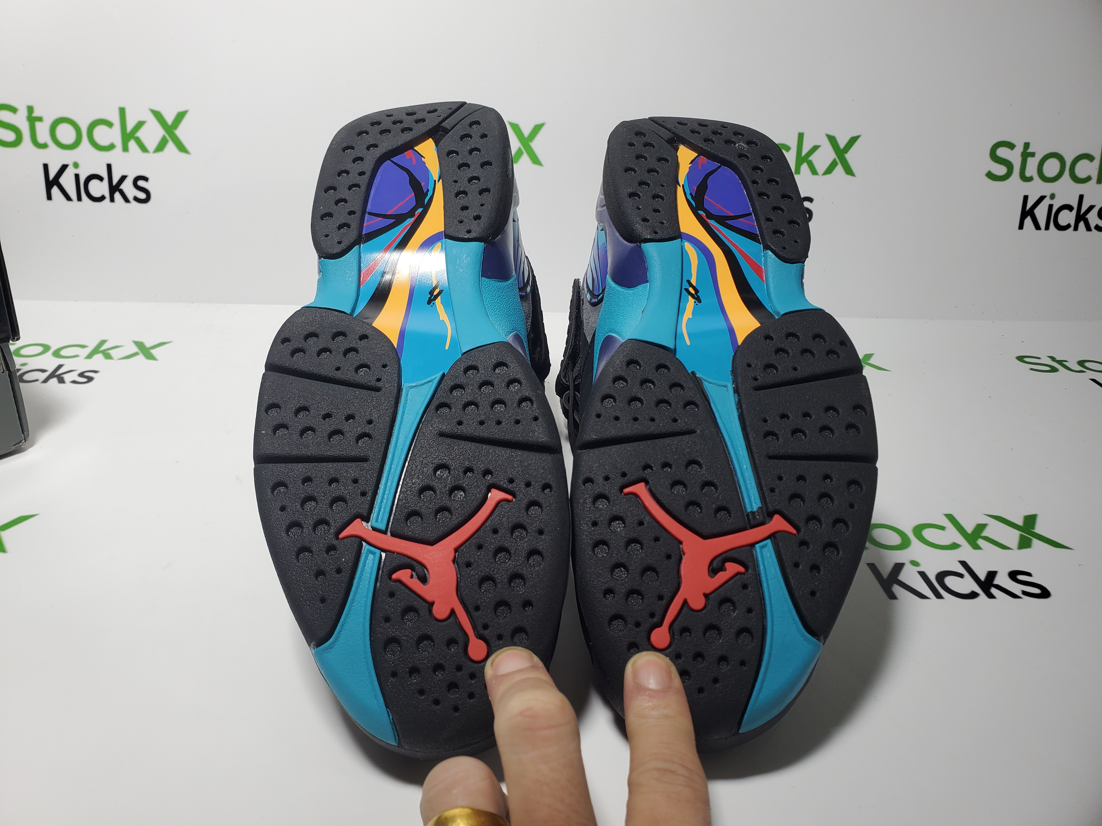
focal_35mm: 26
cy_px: 413
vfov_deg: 53.1
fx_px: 828
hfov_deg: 67.3
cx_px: 551
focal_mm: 4.3
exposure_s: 1/191
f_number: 2.4
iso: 50
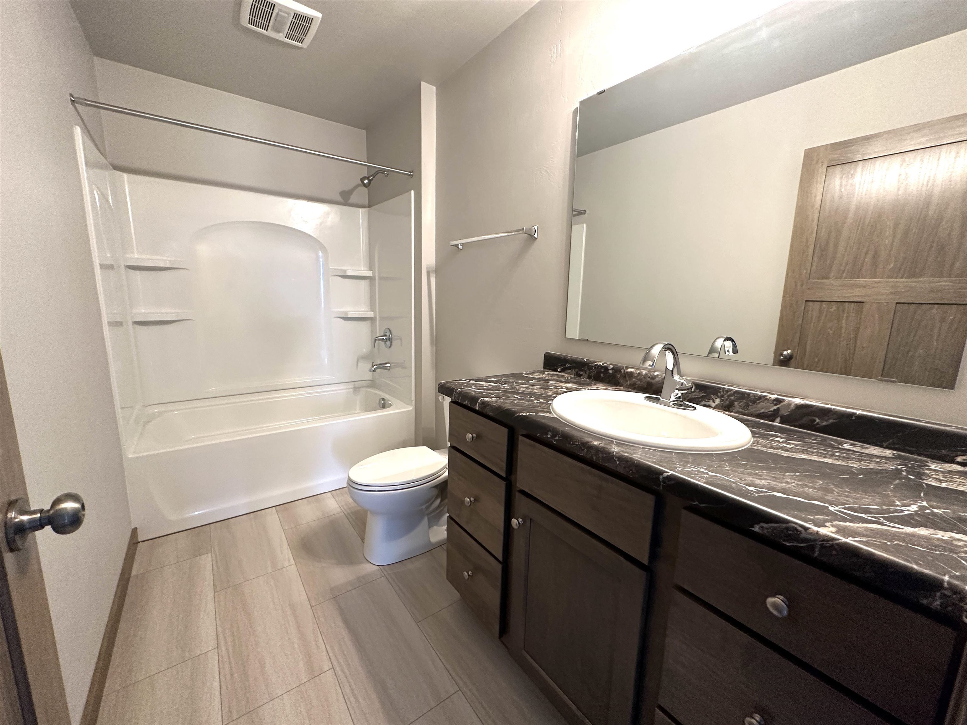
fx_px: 391
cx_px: 484
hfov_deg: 102.1
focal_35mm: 14
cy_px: 362
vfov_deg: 85.7
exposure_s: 1/60
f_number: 2.2
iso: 250
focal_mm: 2.22
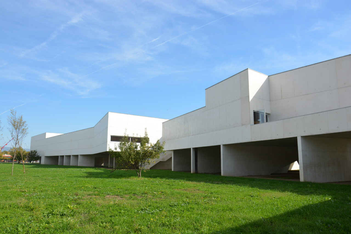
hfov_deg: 67.4
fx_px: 263
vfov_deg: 48.0
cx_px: 176
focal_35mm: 27
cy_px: 117
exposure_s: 1/250
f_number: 8
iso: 110
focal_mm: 18
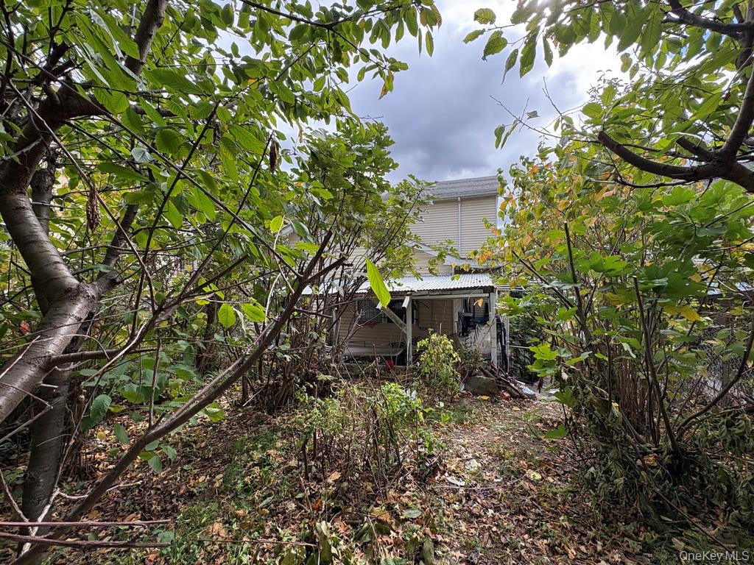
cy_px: 282
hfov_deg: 102.1
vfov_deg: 85.7
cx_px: 377
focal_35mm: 14
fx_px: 305
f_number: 2.2
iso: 64
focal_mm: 2.22
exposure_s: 1/467
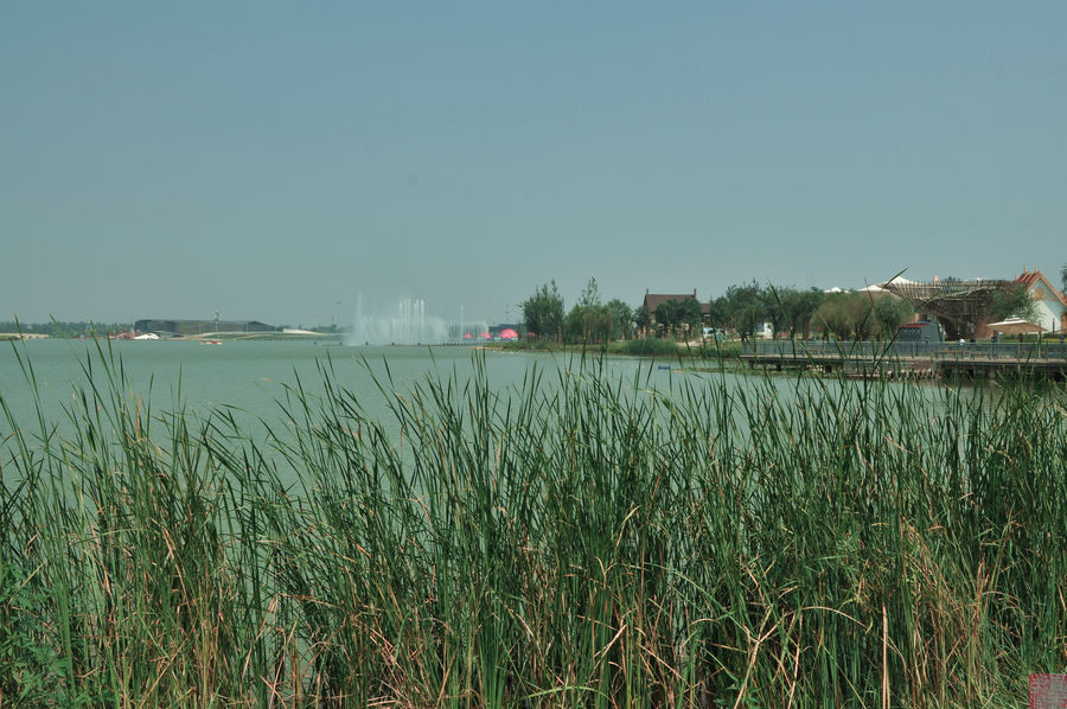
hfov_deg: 57.3
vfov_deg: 39.9
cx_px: 534
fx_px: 977
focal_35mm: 33
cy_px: 354
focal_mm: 22
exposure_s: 1/250
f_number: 11
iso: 200
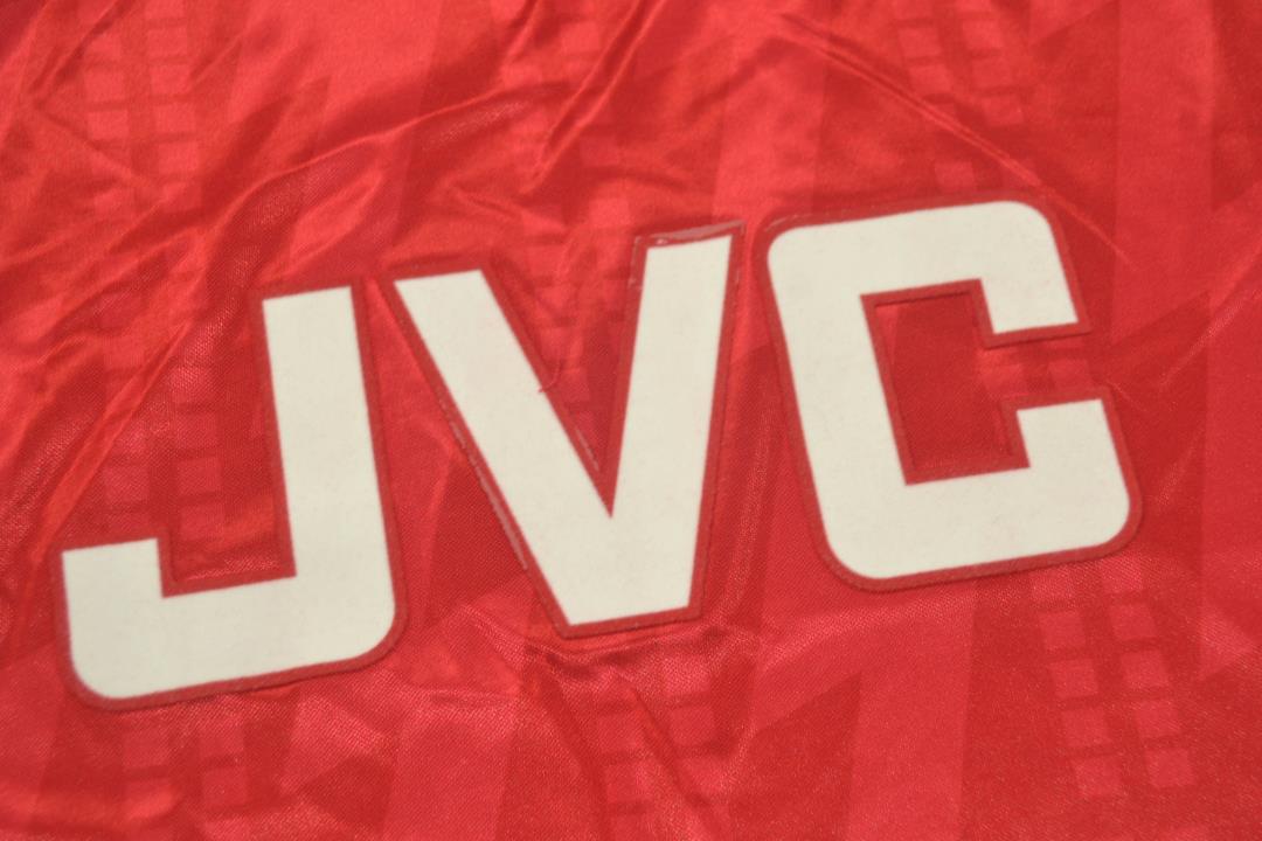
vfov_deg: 26.5
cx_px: 631
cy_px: 420
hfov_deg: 38.9
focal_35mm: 51
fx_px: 1788
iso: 200
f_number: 5.6
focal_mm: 34
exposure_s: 1/60
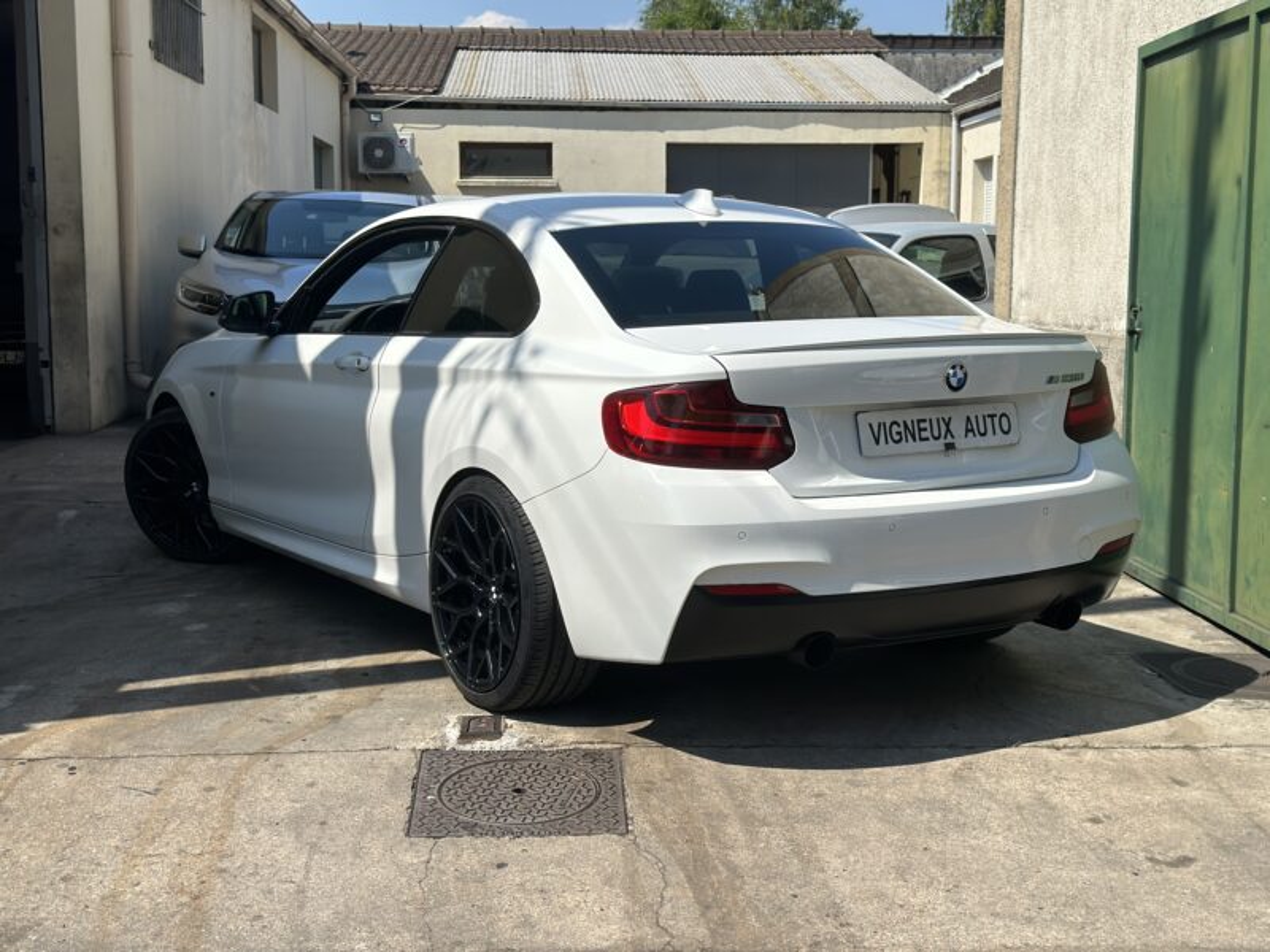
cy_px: 476
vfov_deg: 30.3
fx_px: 1761
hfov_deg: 39.7
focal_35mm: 48
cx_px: 635
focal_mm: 6.86
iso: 64
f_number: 1.78
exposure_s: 1/5263
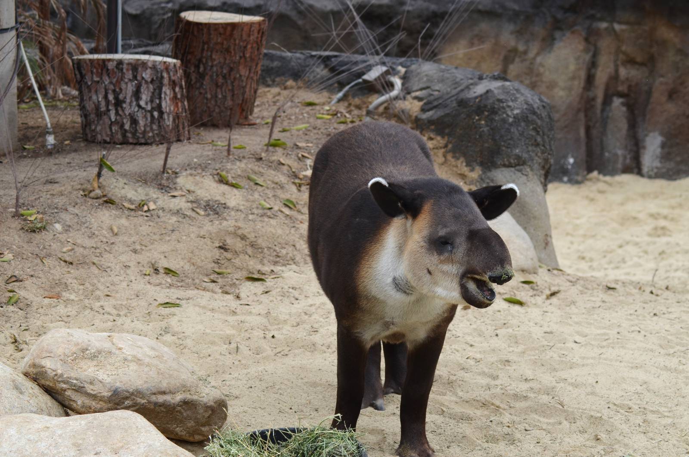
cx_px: 344
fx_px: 2149
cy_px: 228
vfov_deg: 12.1
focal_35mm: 112
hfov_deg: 18.2
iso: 220
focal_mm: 75
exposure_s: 1/500
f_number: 5.6
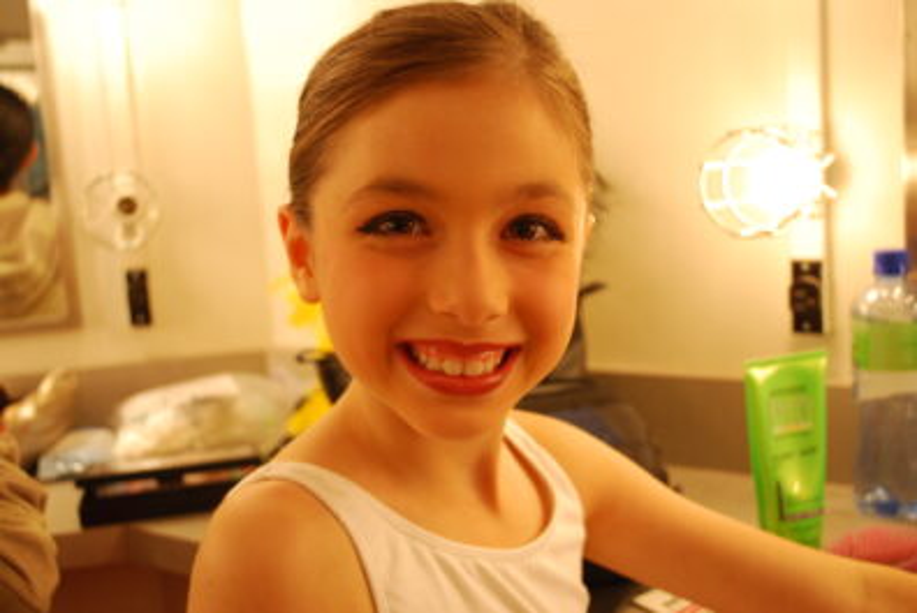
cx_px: 458
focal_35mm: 44
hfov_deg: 44.9
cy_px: 306
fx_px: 1109
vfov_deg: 30.9
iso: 400
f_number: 4.8
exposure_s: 1/15
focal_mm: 29
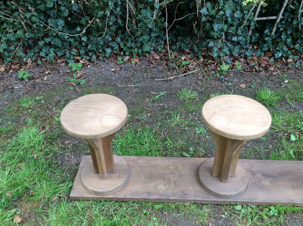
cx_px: 152
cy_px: 113
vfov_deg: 44.1
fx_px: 280
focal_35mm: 32
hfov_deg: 56.9
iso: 40
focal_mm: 3.3
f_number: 2.4
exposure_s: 1/100
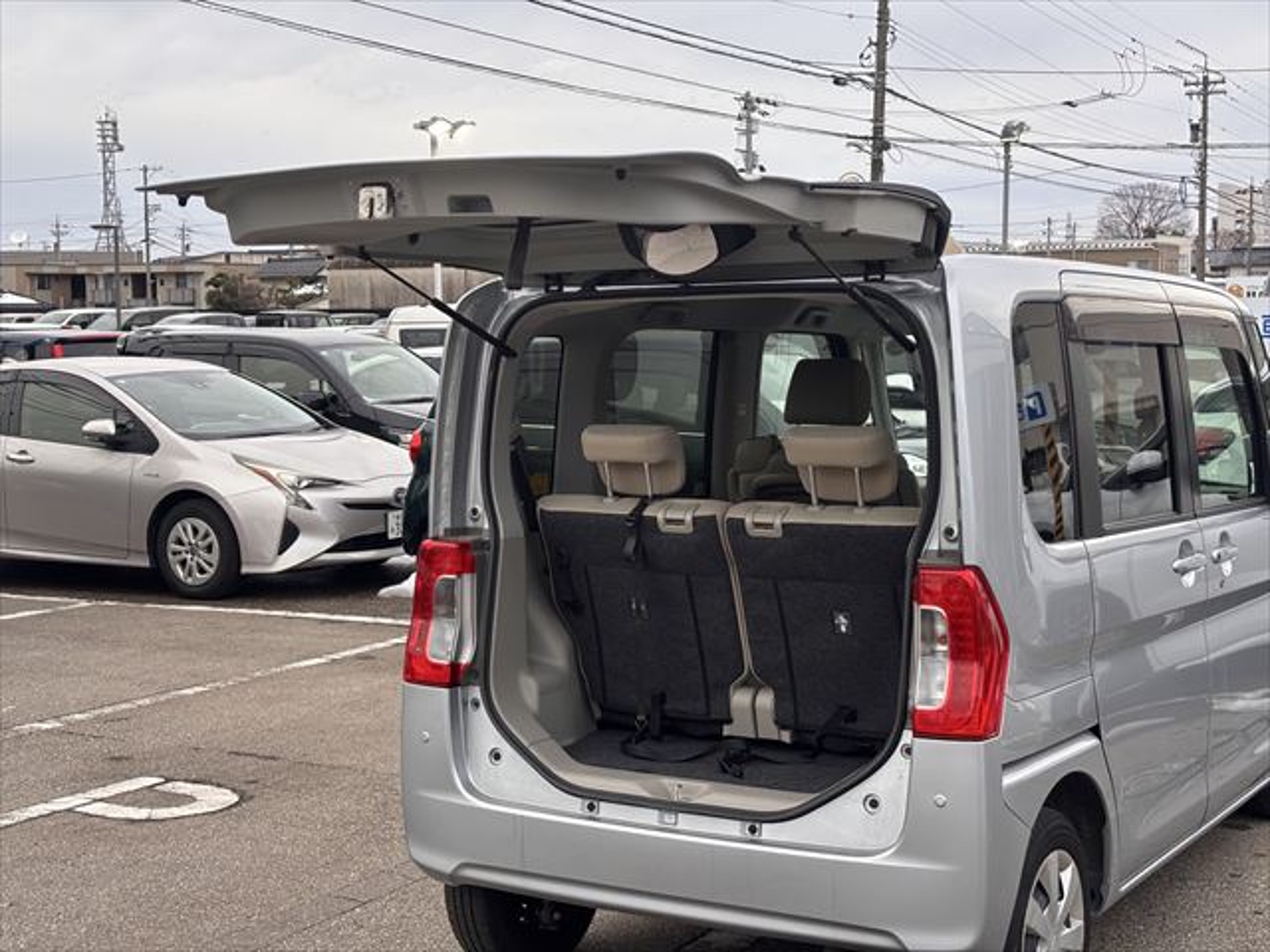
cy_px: 476
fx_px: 1908
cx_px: 635
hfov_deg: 36.8
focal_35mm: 52
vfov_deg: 28.0
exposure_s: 1/136
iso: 25
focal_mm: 5.96
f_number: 1.6
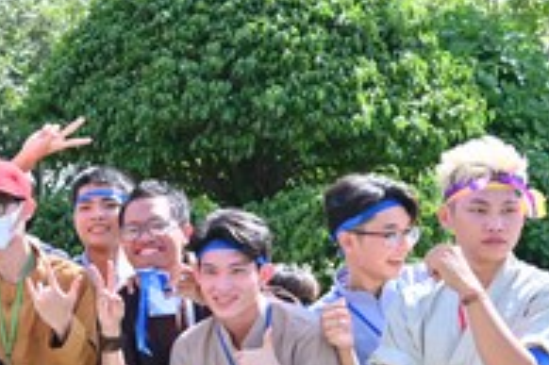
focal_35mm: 114
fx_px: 1737
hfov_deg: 16.0
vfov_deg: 11.9
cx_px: -342
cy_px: 304
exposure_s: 1/200
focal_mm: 34
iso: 100
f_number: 5.6
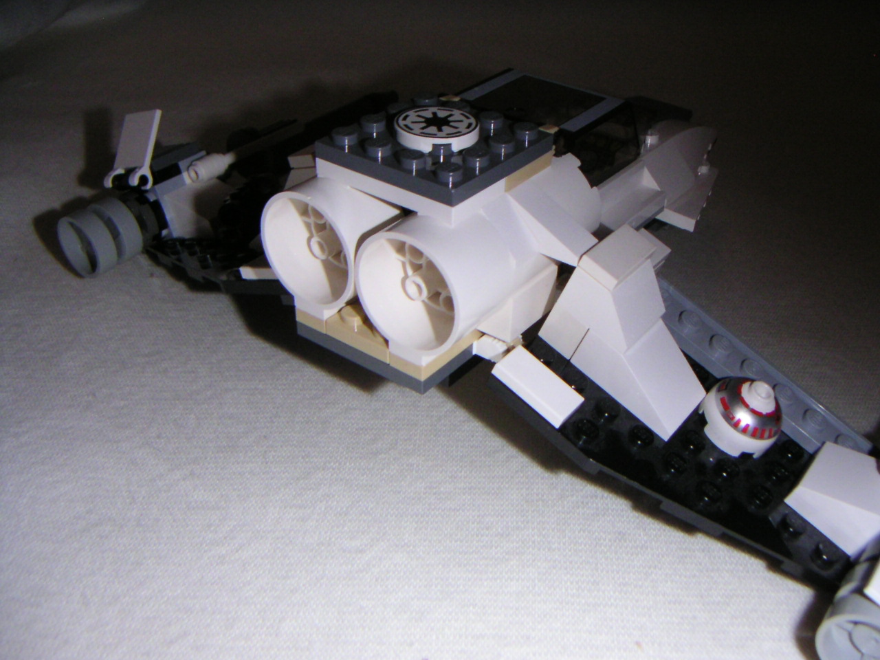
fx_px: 941
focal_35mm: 37
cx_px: 440
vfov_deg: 38.7
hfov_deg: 50.1
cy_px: 330
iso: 200
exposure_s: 1/45
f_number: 6.7
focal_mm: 4.8
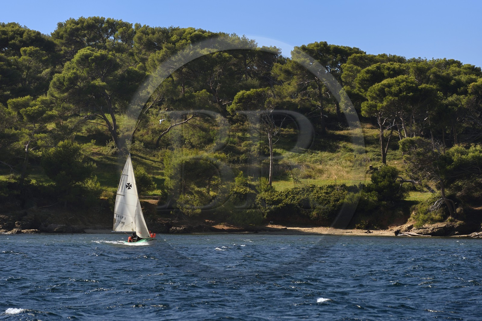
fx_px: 2677
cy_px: 160
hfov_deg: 10.3
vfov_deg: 6.9
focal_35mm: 200
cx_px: 241
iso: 200
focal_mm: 200
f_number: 7.1
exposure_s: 1/640
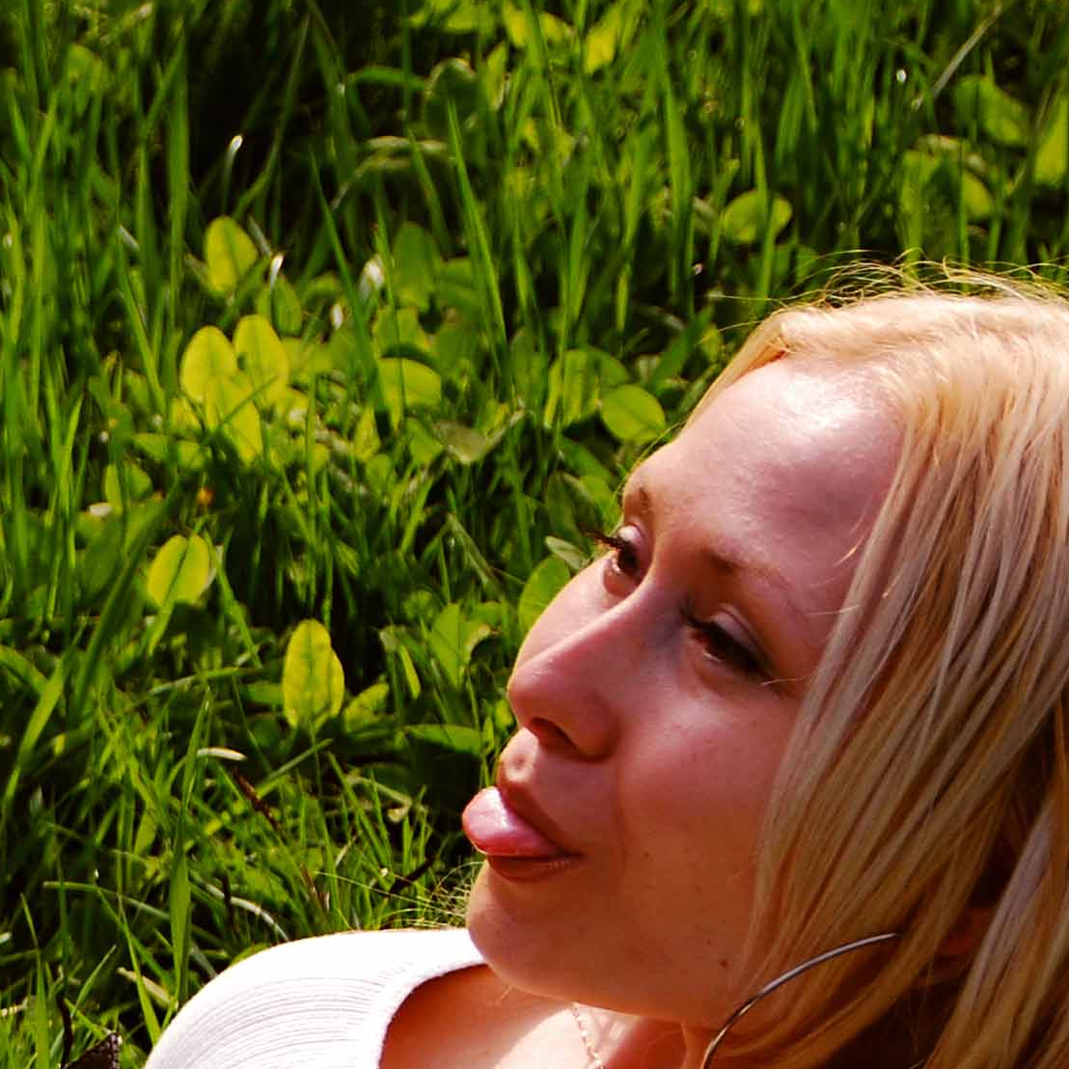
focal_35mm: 223
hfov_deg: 7.8
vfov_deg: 7.8
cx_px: -286
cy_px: 877
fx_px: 7791
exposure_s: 1/320
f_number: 5
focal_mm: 50
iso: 160
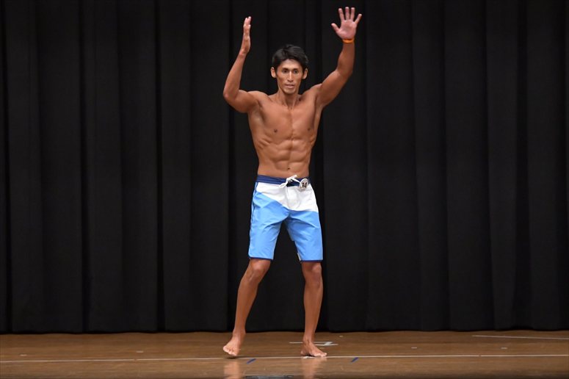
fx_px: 3428
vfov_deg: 6.3
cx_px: 284
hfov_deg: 9.5
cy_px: 190
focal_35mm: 217
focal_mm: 145
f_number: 5.6
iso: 6400
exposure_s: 1/400
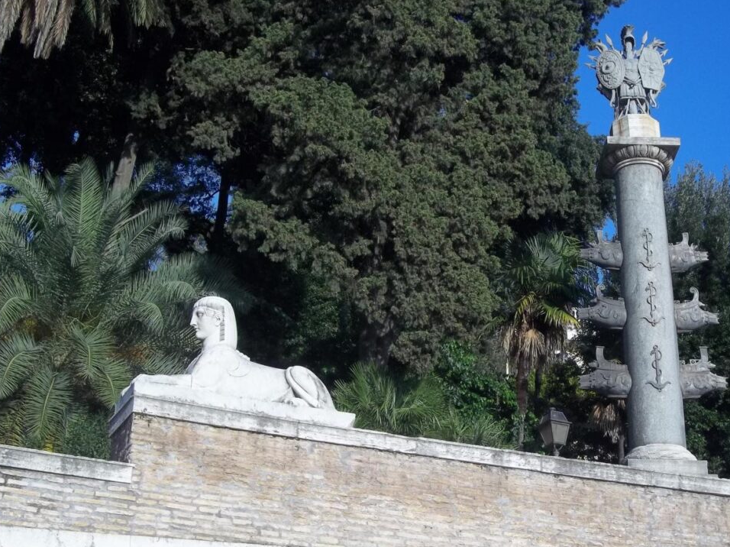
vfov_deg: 24.4
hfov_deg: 32.2
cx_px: 412
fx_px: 1265
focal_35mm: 60
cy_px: 321
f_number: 3.6
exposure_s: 1/400
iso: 64
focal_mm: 8.8
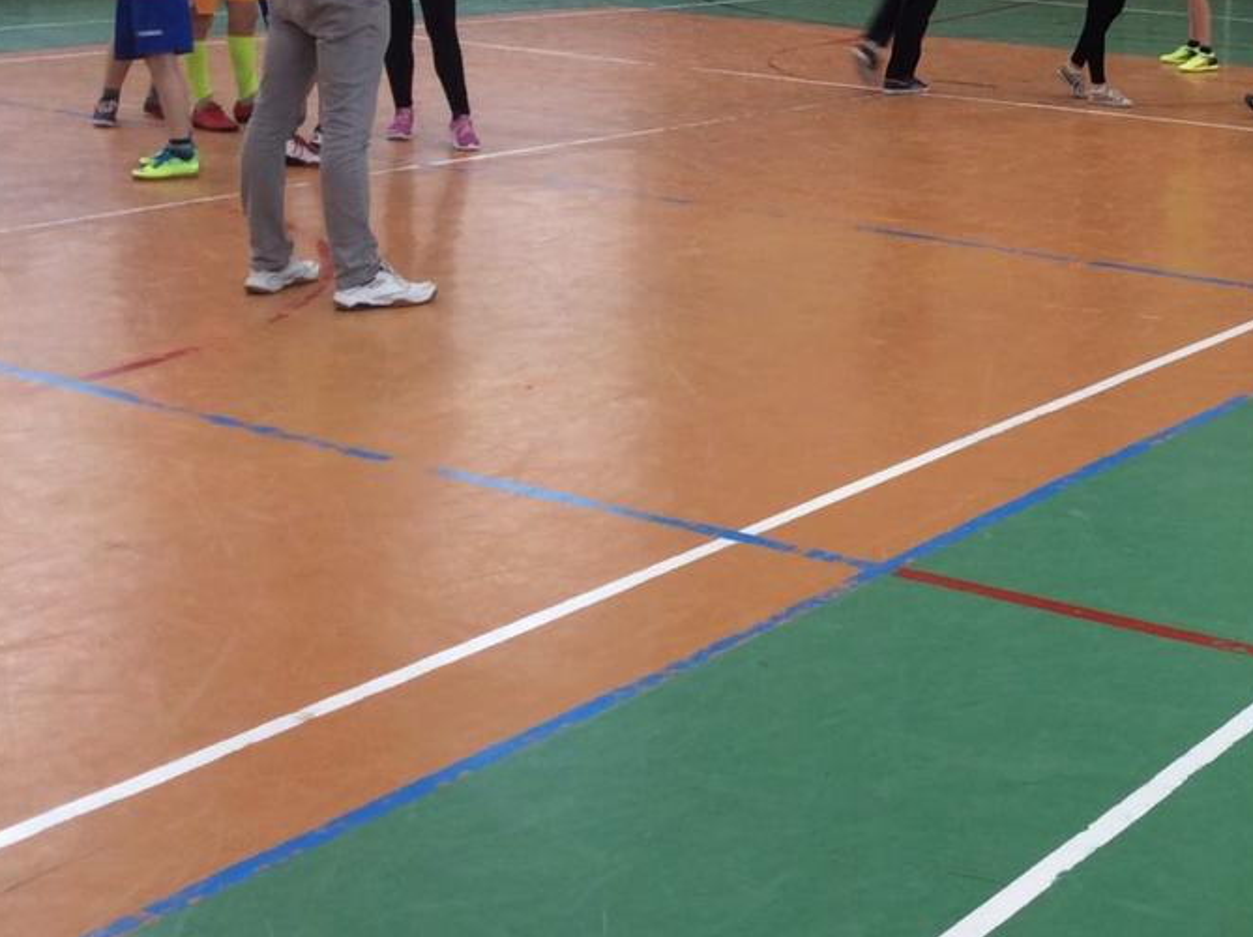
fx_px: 2314
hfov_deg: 28.8
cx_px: 1182
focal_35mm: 64
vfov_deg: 22.4
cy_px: 104
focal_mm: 3.3
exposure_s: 1/25
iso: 40
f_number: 2.4
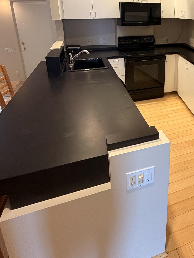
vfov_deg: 65.5
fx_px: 187
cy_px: 67
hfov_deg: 52.5
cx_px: 145
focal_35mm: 25
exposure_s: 1/60
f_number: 2.2
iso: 320
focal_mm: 2.22
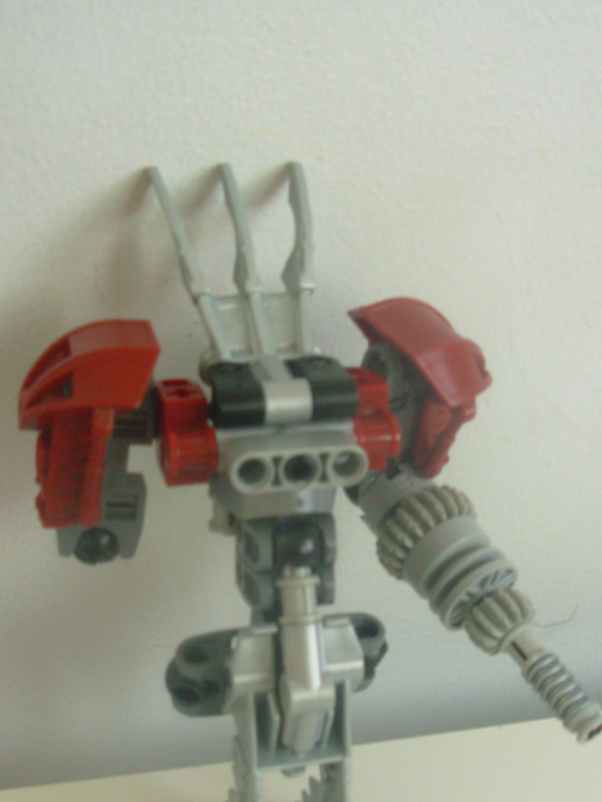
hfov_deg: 22.2
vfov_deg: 29.3
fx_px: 1531
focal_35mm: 66
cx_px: 321
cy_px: 496
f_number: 3.2
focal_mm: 8.5
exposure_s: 1/3.5
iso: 159
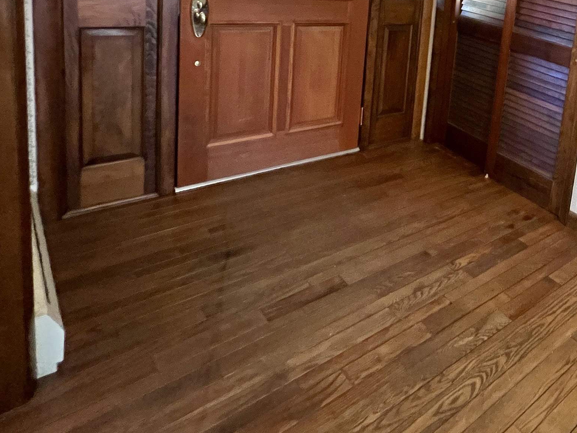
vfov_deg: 47.3
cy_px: 37
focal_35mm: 26
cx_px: 570
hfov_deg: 53.7
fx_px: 433
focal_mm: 1.57
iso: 1000
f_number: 1.8
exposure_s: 1/60
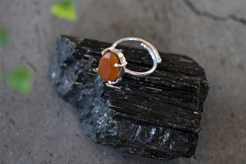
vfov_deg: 19.4
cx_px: 123
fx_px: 478
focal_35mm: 70
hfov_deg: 28.9
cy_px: 82
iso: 800
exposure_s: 1/100
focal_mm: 70
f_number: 4
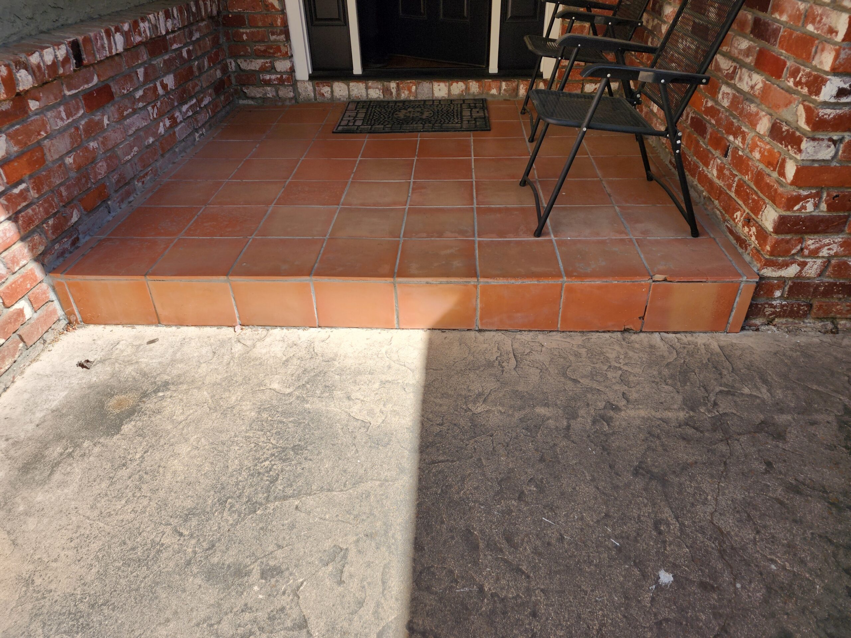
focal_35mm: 23
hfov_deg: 73.9
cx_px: 426
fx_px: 565
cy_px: 319
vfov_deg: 58.9
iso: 12
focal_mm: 6.4
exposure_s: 1/388
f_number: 1.8
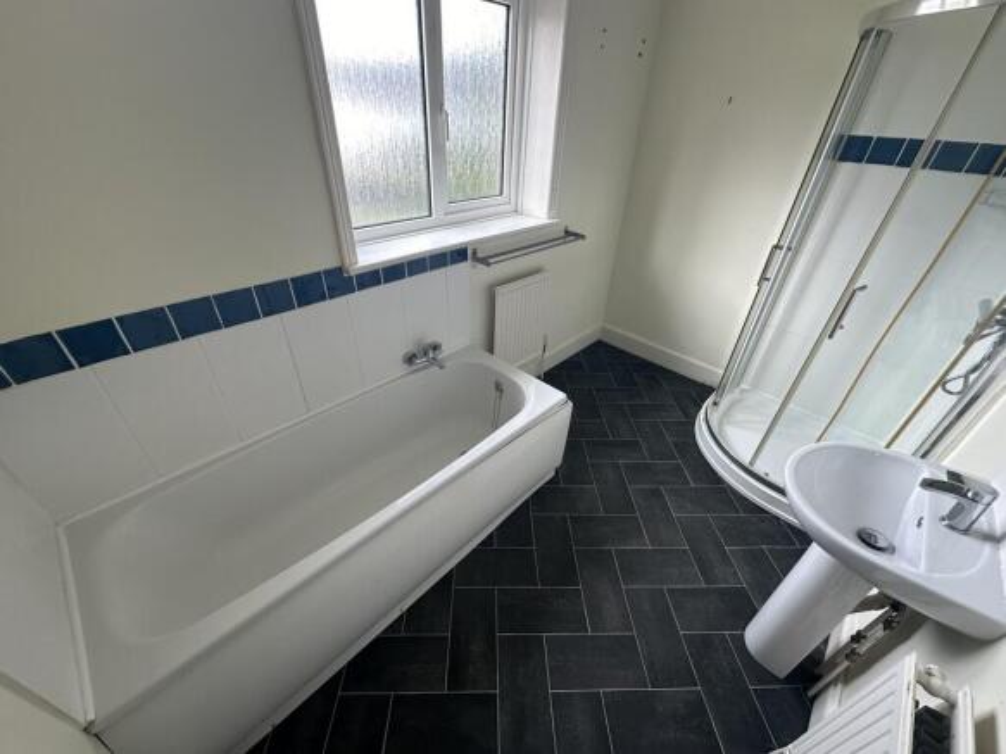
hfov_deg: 102.1
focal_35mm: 14
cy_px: 377
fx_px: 407
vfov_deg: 85.7
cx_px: 503
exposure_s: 1/99
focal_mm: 2.22
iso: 100
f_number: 2.2
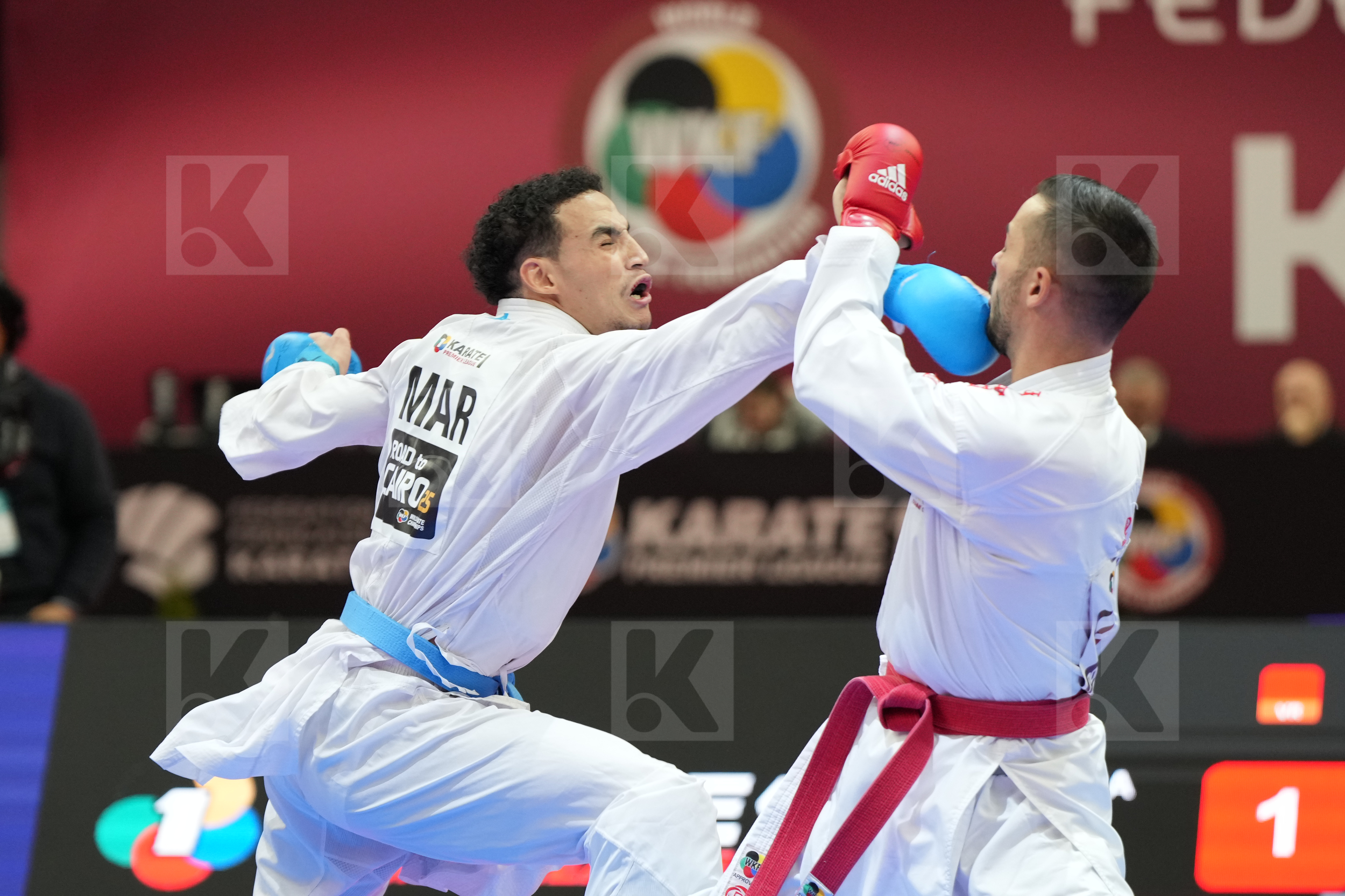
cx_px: 672
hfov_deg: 9.8
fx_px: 7844
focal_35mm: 210
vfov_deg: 6.5
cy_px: 448
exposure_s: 1/1000
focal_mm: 140
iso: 2000
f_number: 2.8
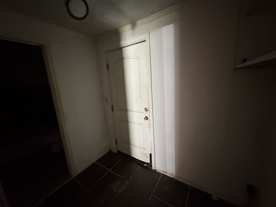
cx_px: 138
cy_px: 104
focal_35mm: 14
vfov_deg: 85.7
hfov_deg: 102.1
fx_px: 112
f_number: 2.2
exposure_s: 1/40
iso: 1000
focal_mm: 2.22
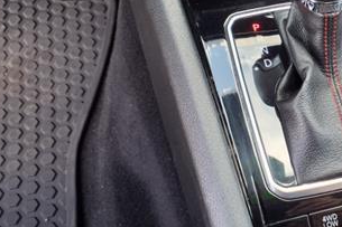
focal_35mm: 59
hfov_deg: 32.3
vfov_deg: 22.3
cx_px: 306
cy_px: 13
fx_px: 560
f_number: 1.9
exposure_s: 1/120
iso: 50
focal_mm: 3.58
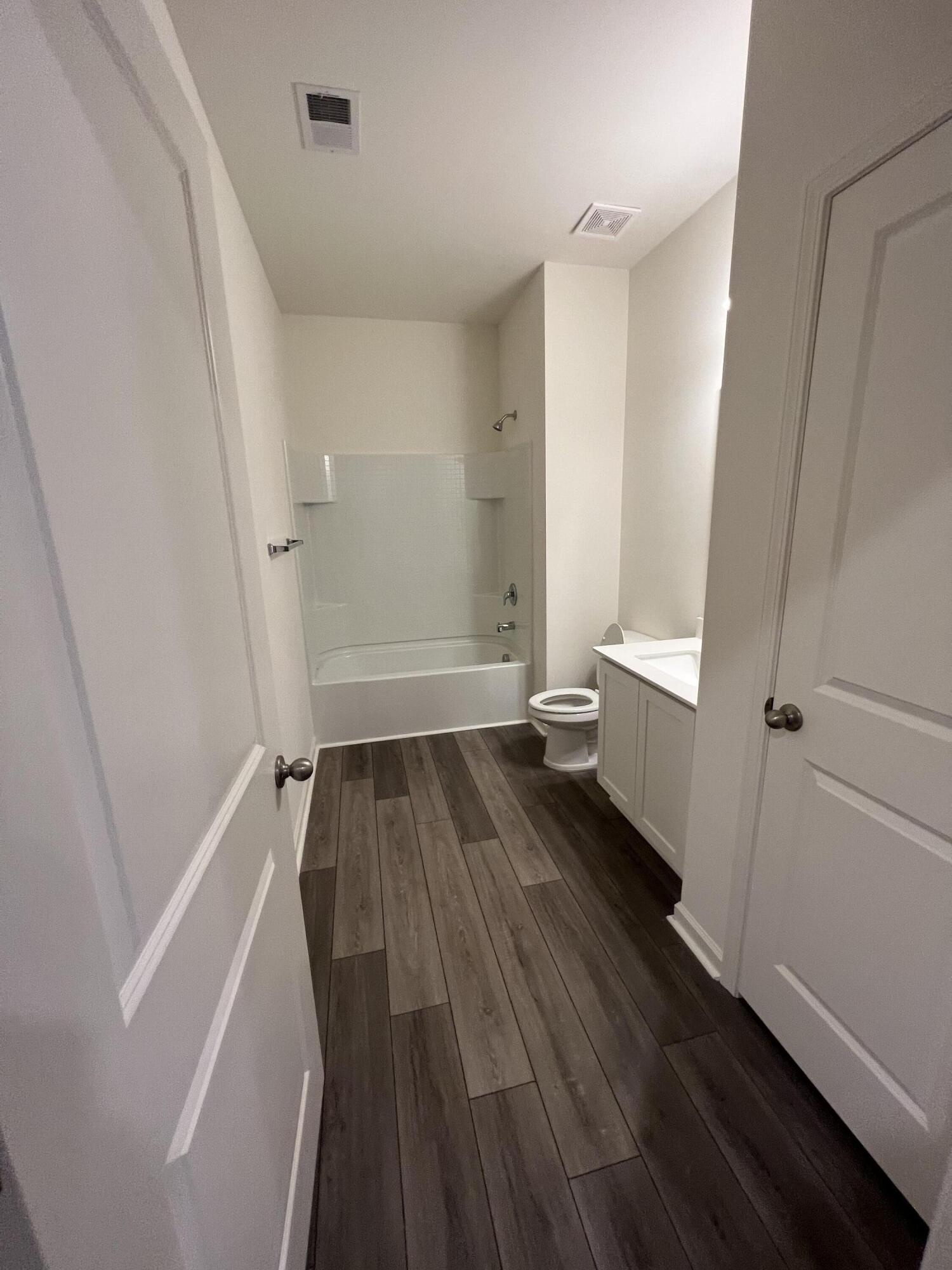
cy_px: 635
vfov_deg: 106.2
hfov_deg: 89.9
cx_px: 476
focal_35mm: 13
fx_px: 477
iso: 200
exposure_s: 1/60
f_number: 1.8
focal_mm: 1.57
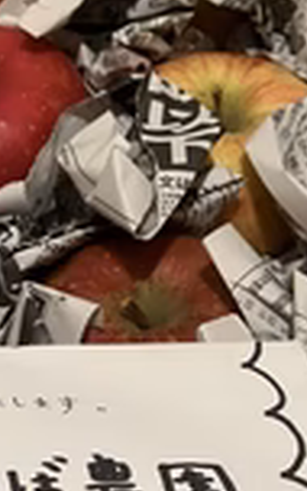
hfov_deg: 16.1
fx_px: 1044
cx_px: -52
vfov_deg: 26.5
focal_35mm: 78
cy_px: 239
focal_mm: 3.99
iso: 250
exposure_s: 1/33
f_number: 1.8
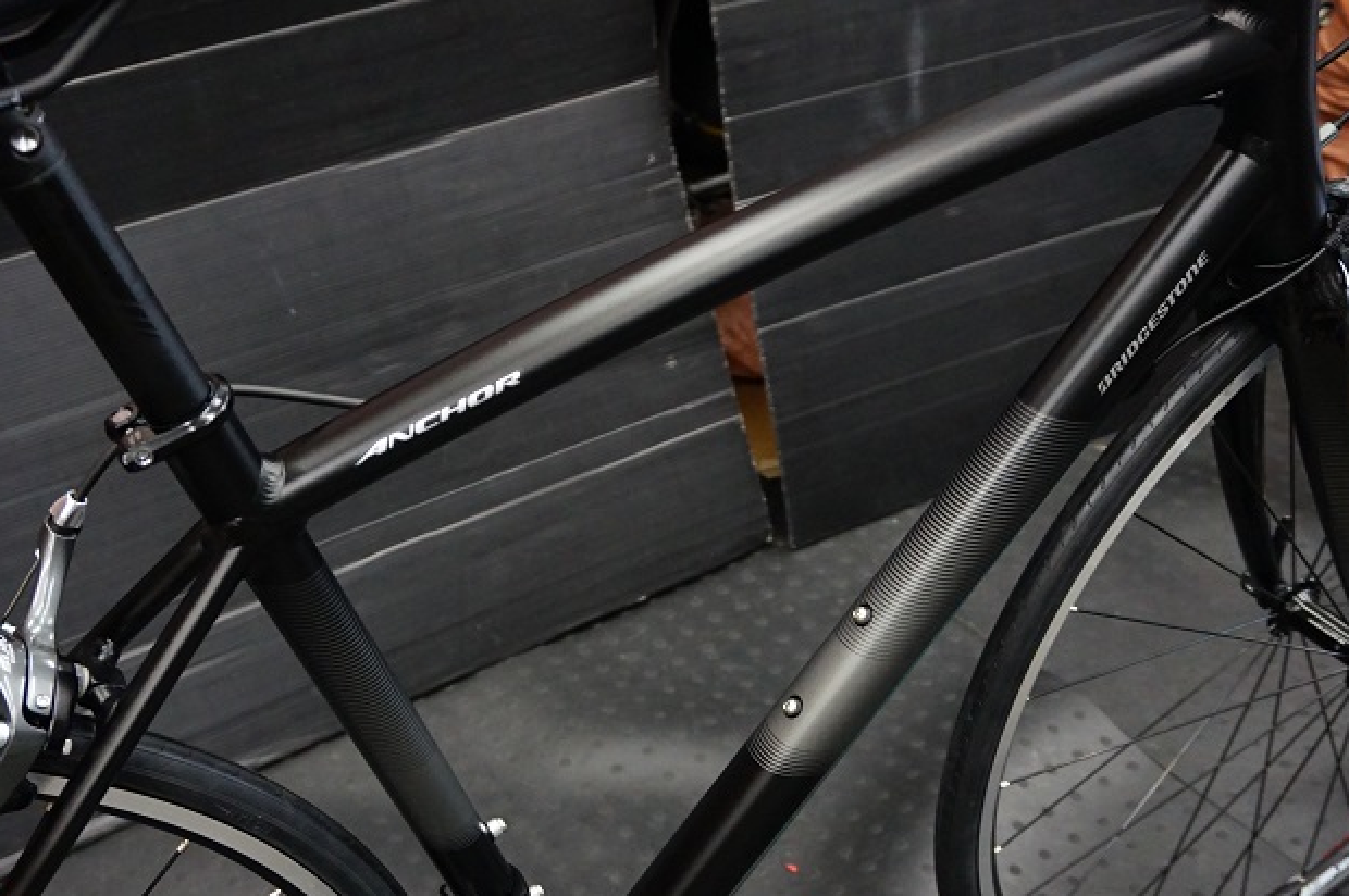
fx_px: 1521
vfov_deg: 32.6
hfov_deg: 47.8
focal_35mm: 41
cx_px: 642
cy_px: 574
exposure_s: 1/60
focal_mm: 21
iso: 2000
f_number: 4
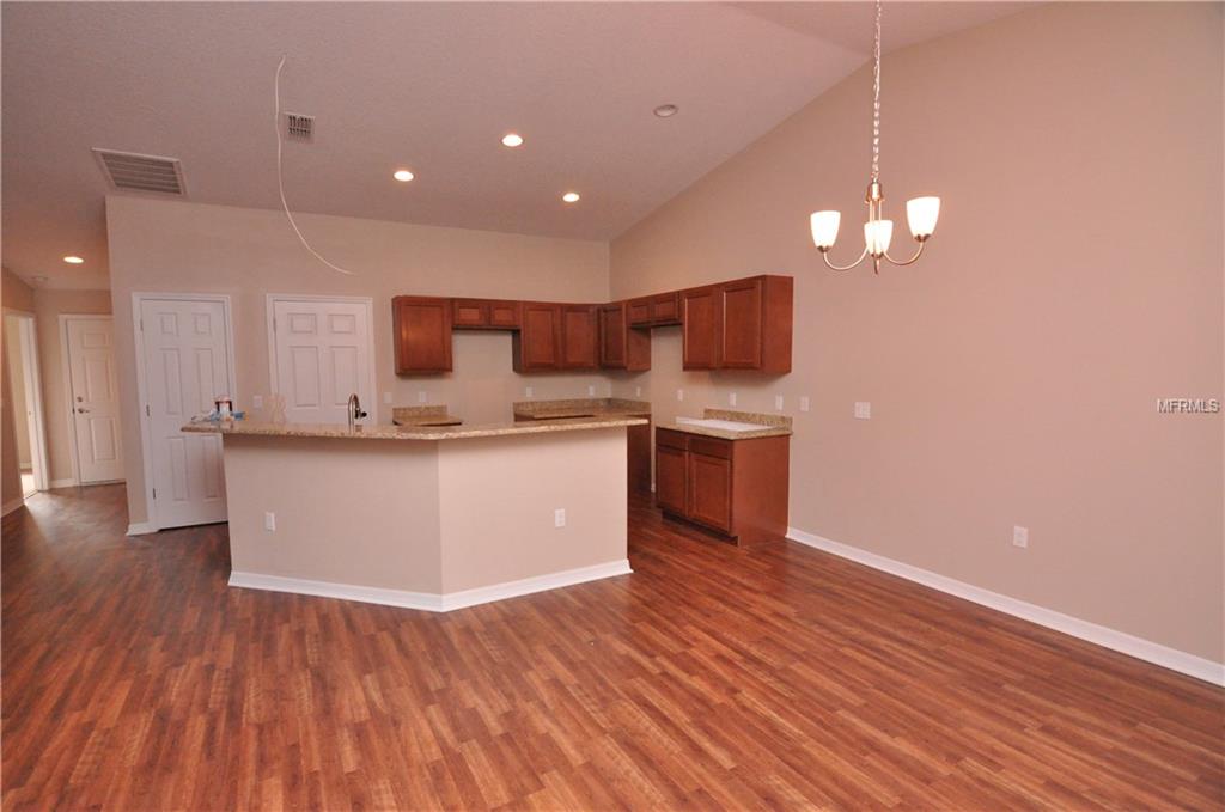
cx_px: 612
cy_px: 406
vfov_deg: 71.9
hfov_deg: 95.1
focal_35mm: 16
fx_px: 560
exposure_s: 1/60
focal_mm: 11
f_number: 5.6
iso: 2500
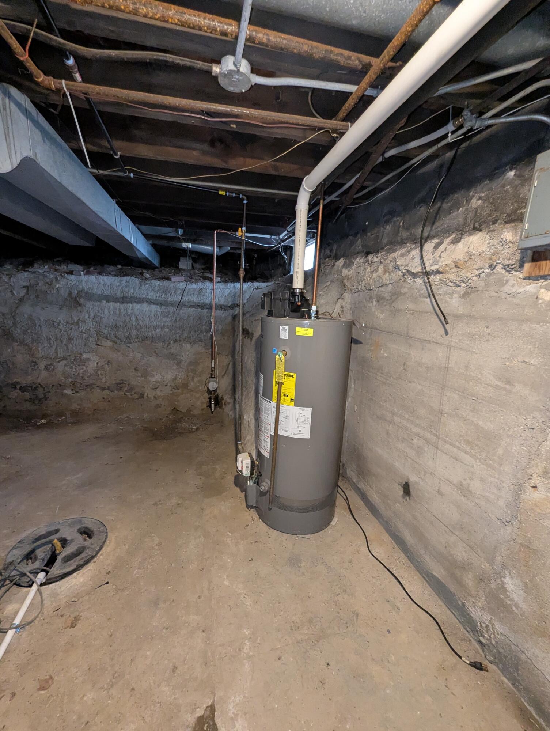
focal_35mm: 13
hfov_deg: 90.0
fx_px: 275
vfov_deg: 106.1
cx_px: 275
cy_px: 366
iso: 562
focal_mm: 1.95
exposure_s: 1/23.8
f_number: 2.2
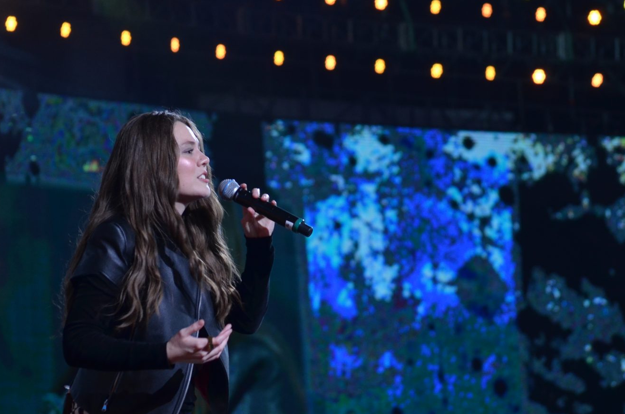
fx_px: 3482
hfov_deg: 10.2
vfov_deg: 6.8
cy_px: 238
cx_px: 209
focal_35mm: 201
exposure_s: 1/125
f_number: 4.2
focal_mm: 86
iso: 800
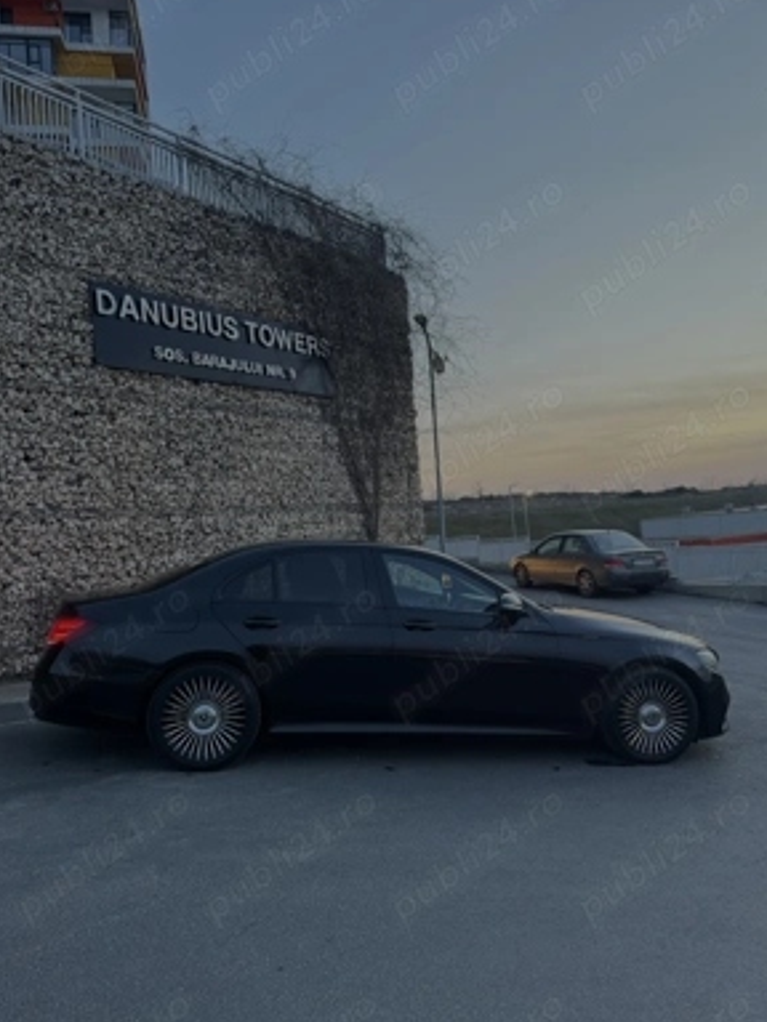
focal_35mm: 25
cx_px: 384
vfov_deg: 69.4
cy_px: 492
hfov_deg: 54.9
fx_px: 739
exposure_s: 1/60
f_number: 1.78
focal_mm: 6.76
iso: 200
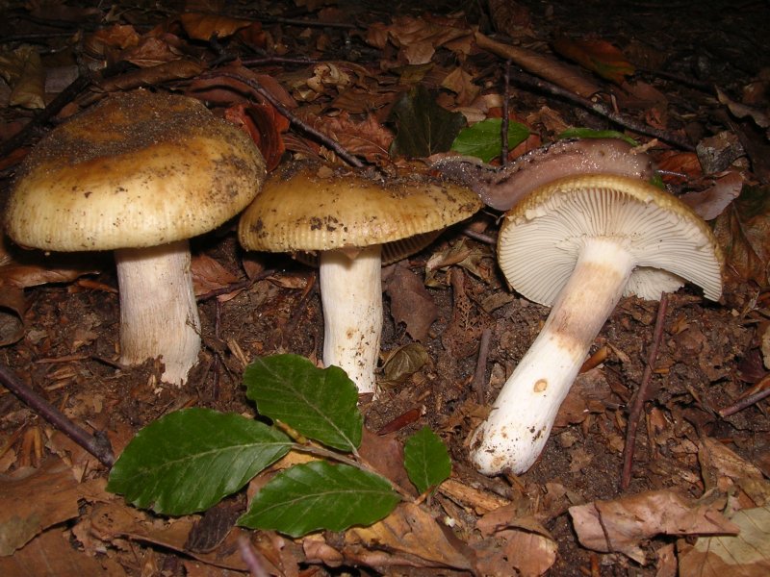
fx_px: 845
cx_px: 385
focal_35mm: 38
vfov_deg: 37.7
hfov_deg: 49.0
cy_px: 288
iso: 100
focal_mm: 5.8
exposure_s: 1/60.1
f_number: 5.6
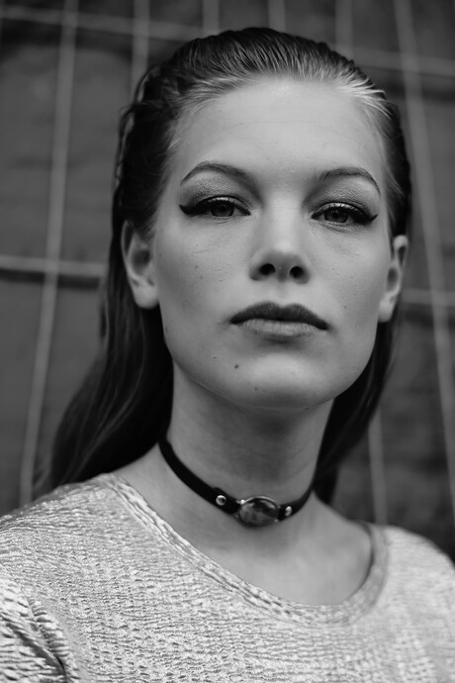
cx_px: 228
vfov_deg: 39.6
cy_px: 342
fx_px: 948
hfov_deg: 27.0
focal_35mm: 50
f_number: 2.8
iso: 200
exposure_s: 1/400
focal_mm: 50
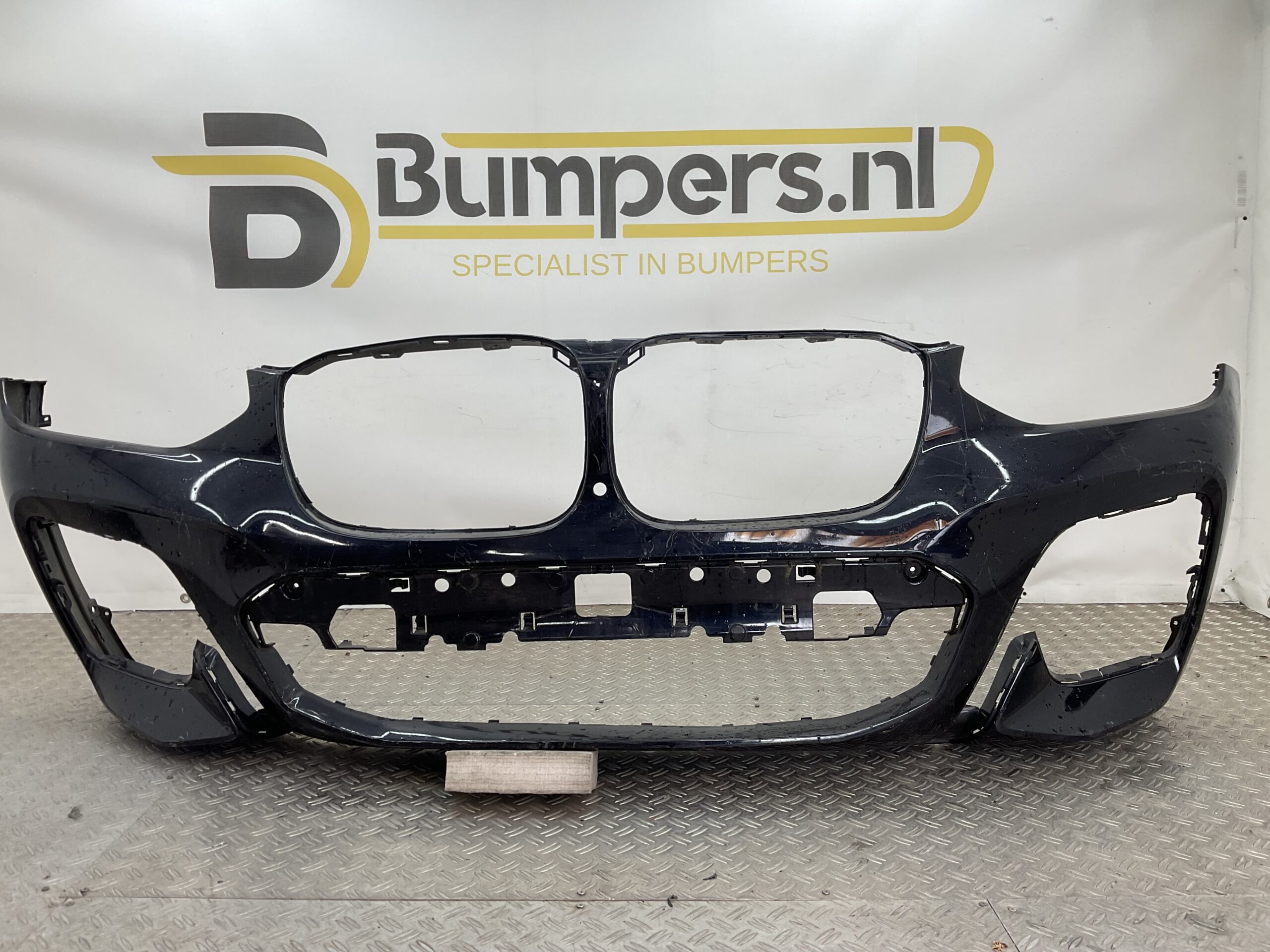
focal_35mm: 29
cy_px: 476
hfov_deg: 61.7
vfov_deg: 48.2
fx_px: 1064
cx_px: 635
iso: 16
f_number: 1.8
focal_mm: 3
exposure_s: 1/117
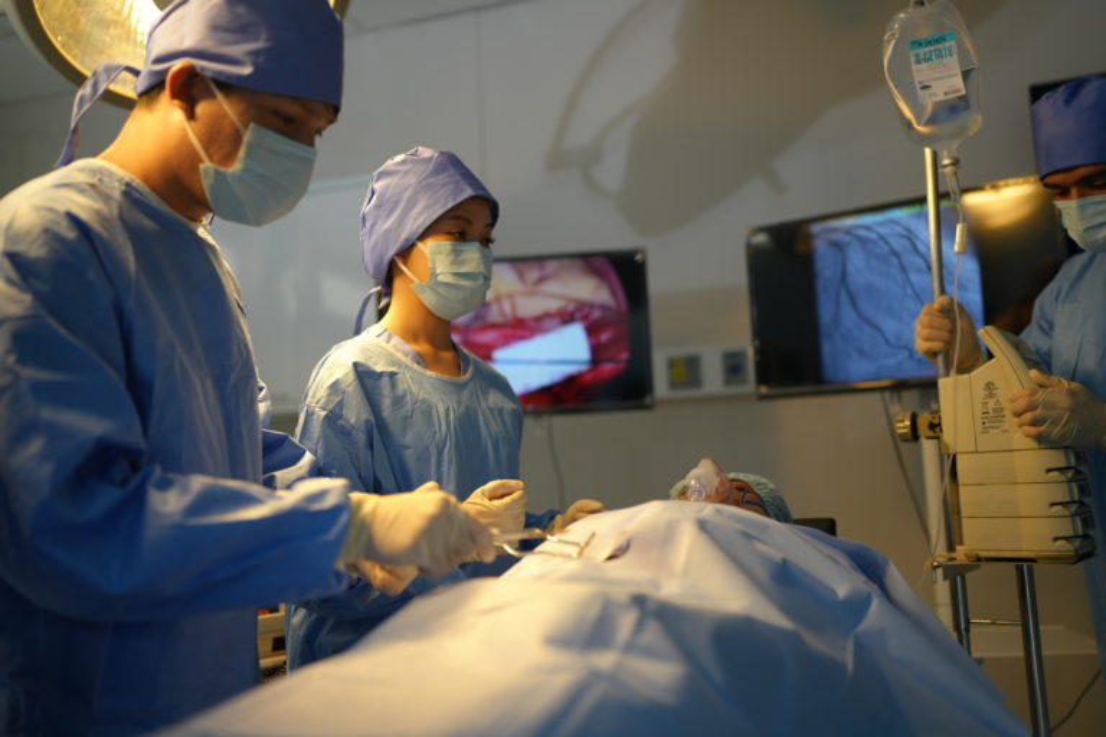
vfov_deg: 37.9
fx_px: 1075
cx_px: 553
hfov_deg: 54.4
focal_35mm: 35
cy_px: 368
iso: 250
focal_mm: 35
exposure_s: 1/202
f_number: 1.6
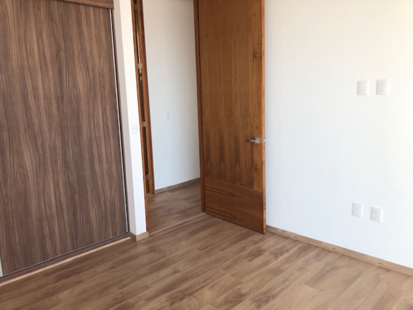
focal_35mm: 28
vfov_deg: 49.8
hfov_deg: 63.4
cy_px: 155
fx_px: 334
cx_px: 206
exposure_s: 1/224
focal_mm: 3.99
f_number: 1.8
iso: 20
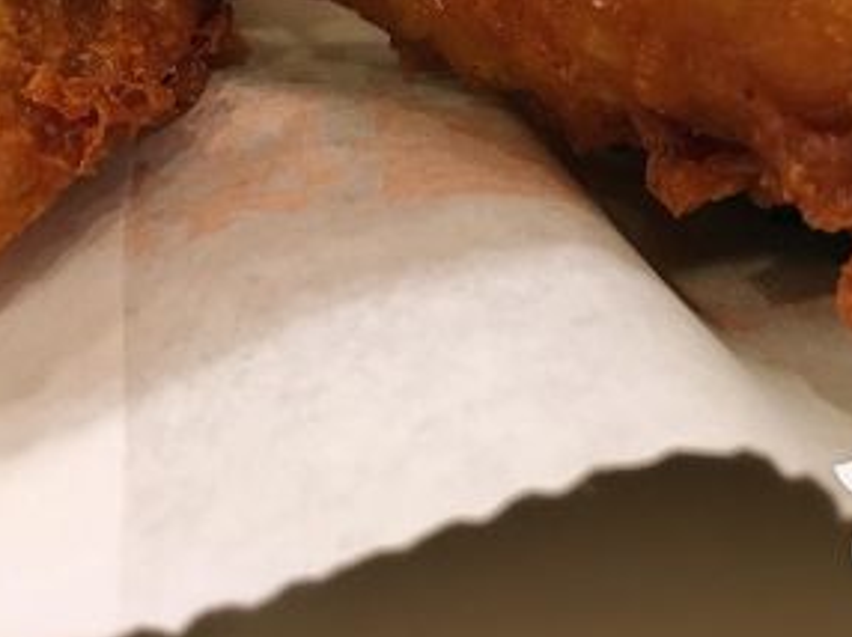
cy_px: -129
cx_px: 539
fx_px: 1746
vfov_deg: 19.5
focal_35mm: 71
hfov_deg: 27.3
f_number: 2.2
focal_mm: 4.15
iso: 200
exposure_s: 1/33
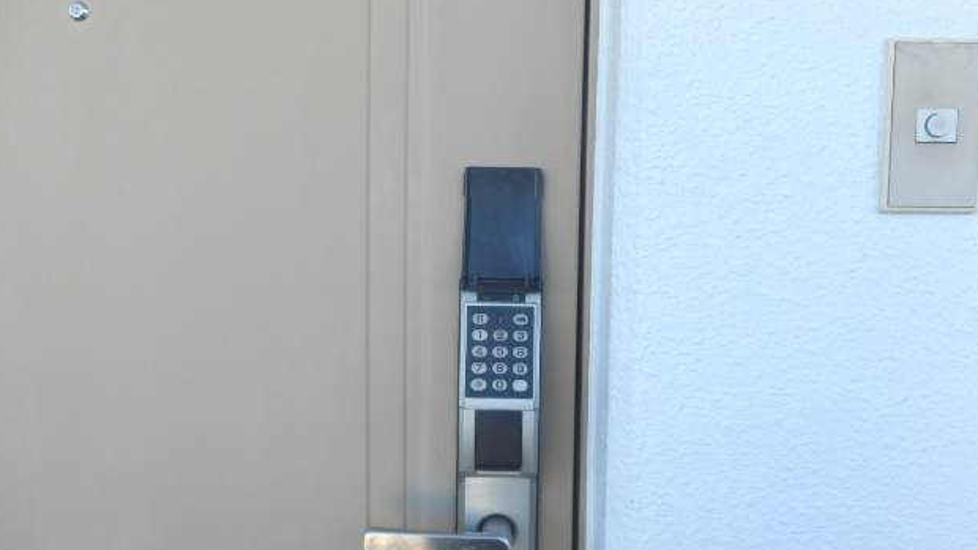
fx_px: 700
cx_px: 484
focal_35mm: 27
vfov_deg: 42.9
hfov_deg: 69.8
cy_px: 271
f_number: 3
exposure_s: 1/125
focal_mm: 4.2
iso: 80
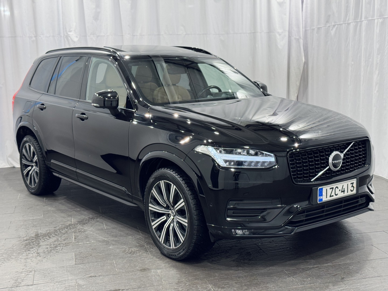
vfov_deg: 30.3
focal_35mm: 48
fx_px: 538
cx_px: 194
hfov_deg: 39.7
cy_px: 146
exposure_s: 1/100
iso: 100
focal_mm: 6.76
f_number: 1.78
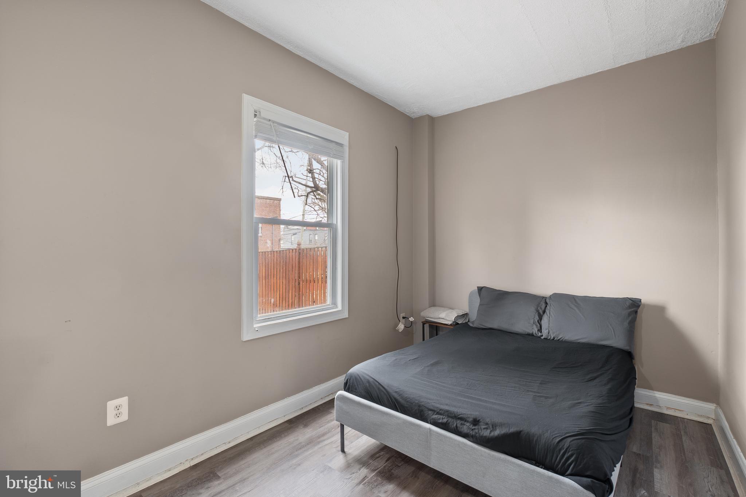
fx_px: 311
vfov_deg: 77.3
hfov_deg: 100.4
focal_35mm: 15
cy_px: 248
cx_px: 373
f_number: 9
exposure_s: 2.5
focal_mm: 10
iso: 100
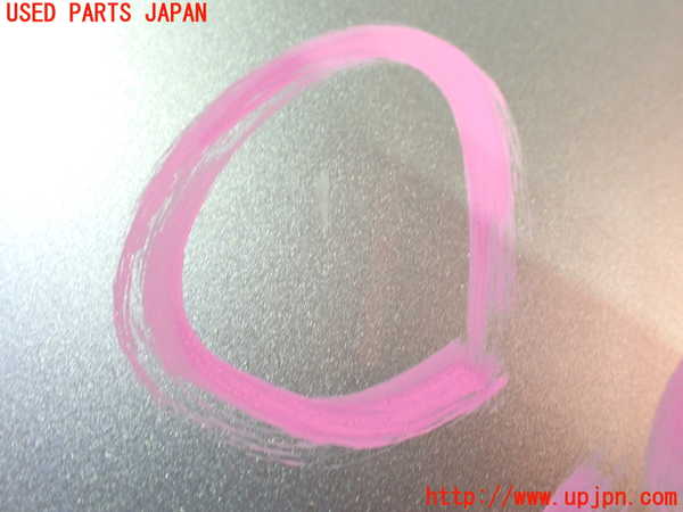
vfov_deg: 46.8
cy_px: 256
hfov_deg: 60.0
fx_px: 592
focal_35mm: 30
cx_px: 342
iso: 800
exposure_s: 1/40
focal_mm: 5.4
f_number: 2.3
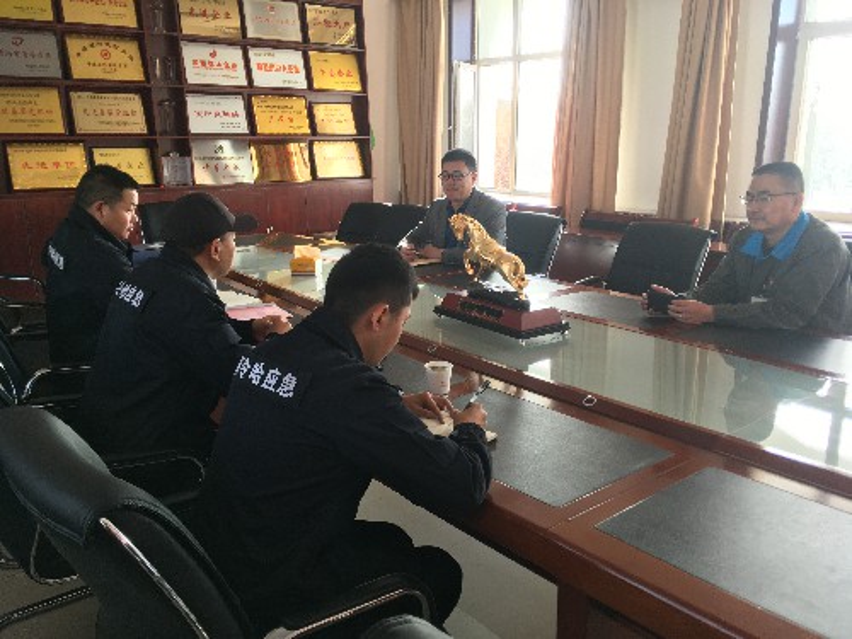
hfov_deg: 61.7
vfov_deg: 48.2
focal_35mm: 29
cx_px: 426
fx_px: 714
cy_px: 320
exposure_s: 1/100
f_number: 2.2
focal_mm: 4.15
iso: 40
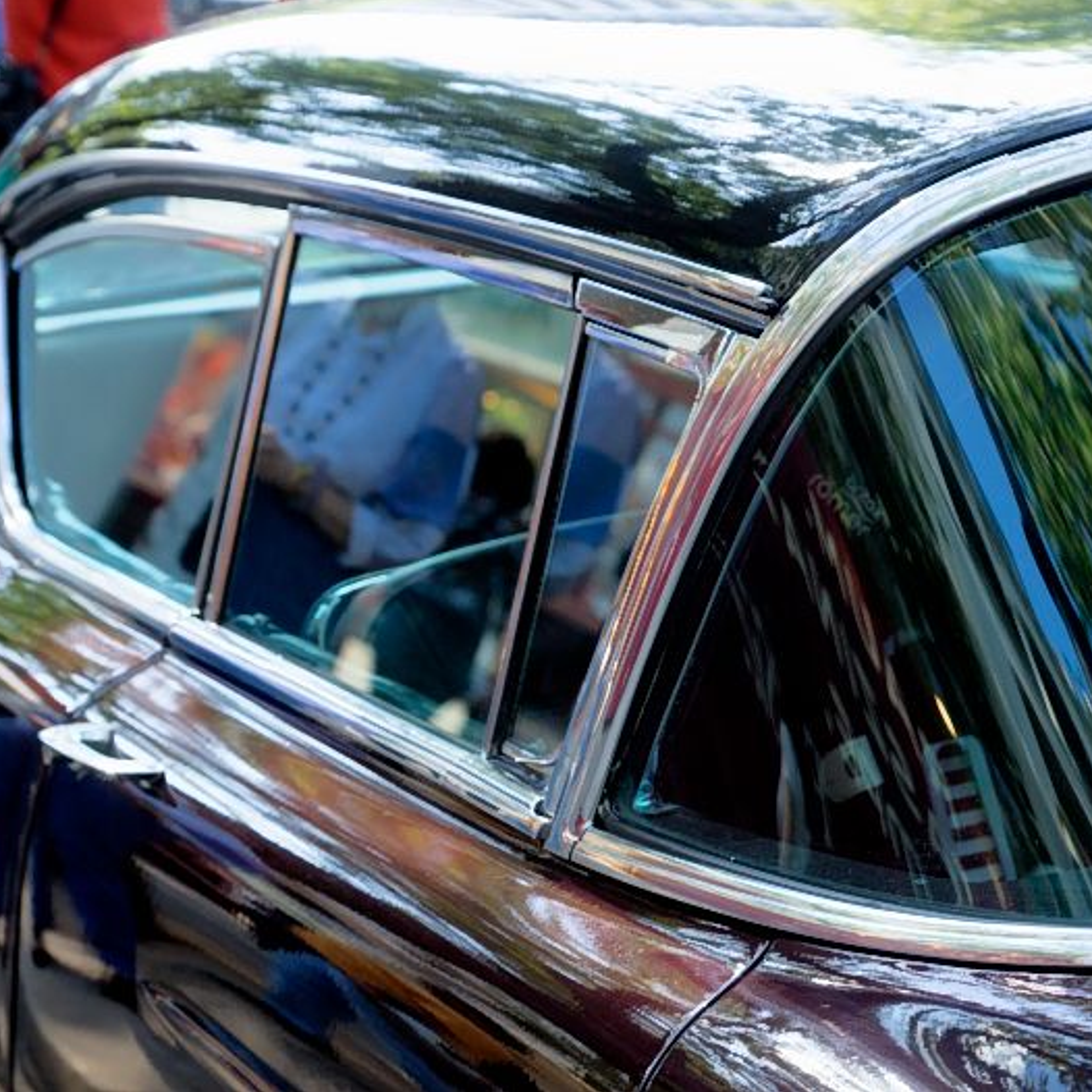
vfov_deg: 17.9
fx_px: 3462
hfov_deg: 17.9
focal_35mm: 97
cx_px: 619
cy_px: 541
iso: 250
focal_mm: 50
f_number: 4
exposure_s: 1/200
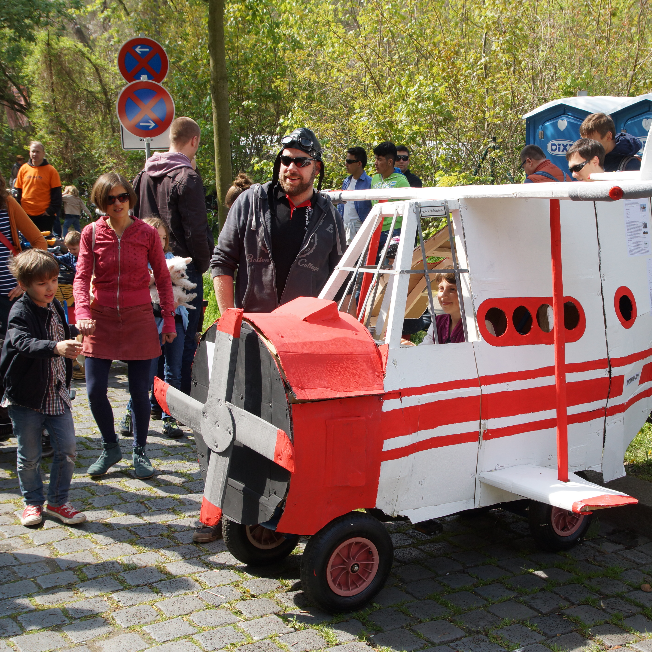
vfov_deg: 36.8
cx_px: 405
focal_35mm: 46
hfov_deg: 36.6
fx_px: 980
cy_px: 326
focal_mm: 24
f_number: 8
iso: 200
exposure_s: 1/200
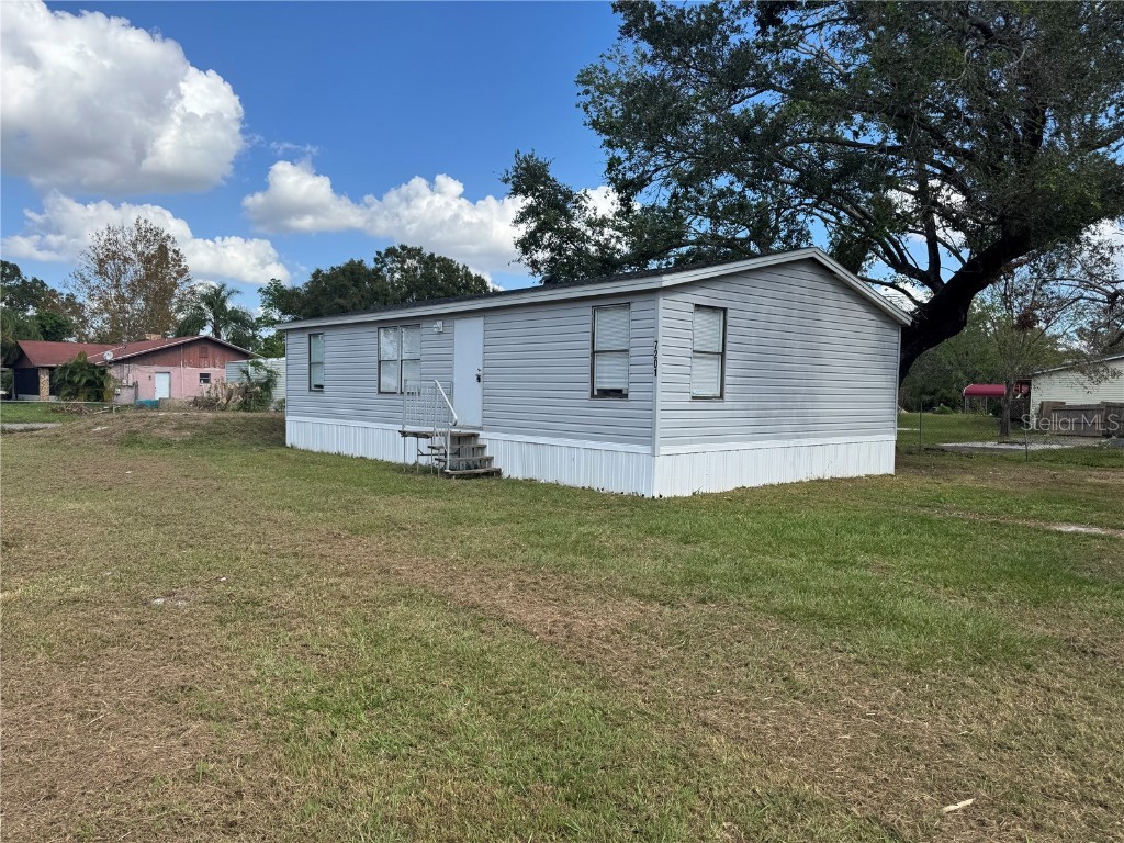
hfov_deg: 71.6
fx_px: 779
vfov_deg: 56.8
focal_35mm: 24
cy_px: 422
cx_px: 562
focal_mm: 6.76
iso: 80
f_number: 1.78
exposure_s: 1/3096
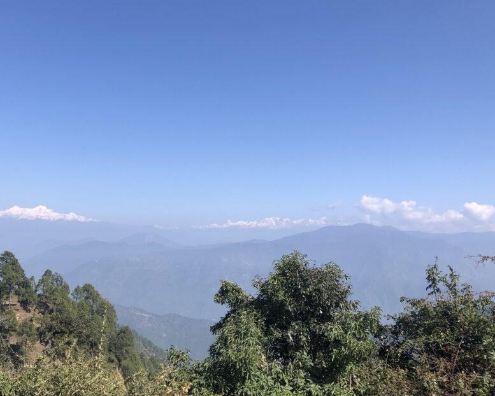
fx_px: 528
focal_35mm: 36
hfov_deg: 49.9
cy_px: 197
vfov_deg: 41.2
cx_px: 194
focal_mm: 3.99
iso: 20
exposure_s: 1/1946
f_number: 1.8
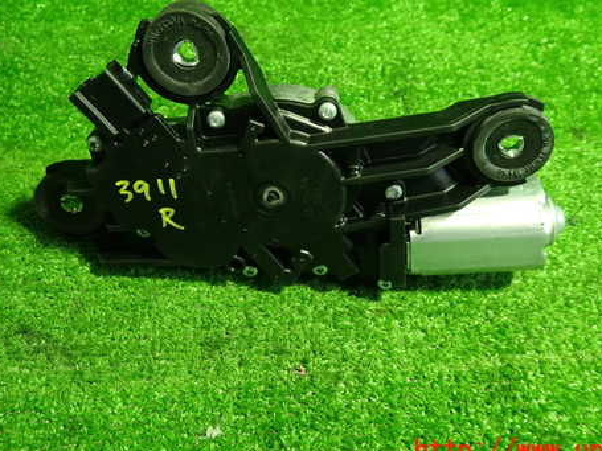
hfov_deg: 55.3
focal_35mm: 33
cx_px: 316
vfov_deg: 42.6
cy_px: 171
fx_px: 574
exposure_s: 1/30
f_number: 2
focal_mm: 4.5
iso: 400
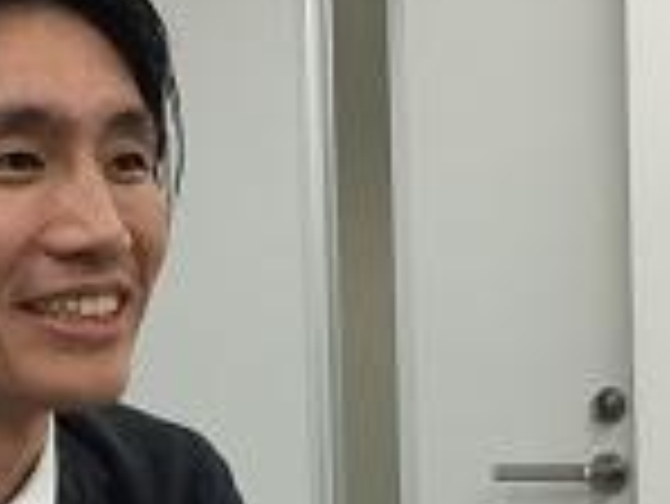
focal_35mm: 117
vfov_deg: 12.5
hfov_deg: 16.7
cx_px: 171
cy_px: 549
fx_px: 2266
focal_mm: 4.2
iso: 40
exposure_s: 1/50
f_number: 2.2
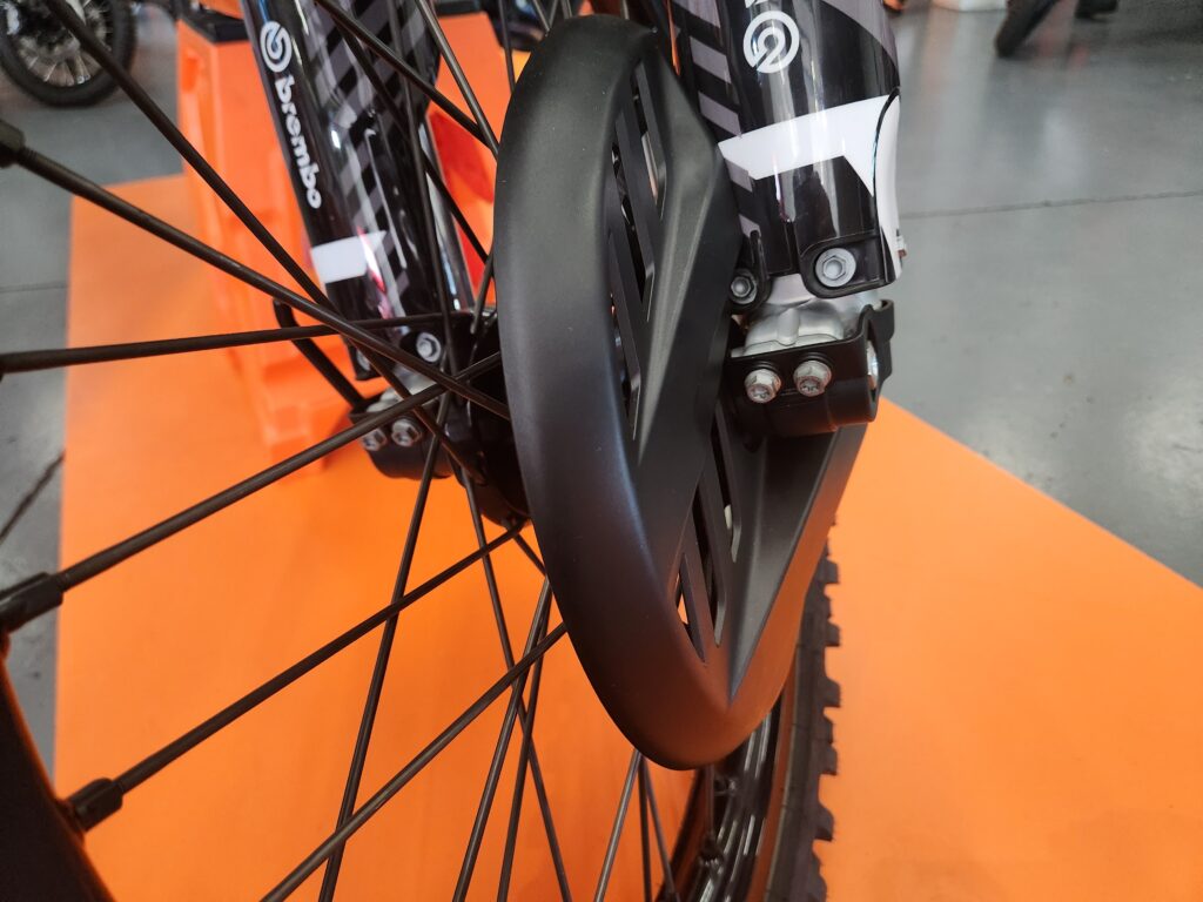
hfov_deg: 73.9
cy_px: 451
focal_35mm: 23
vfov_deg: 58.9
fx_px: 799
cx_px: 602
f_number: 1.8
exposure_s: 1/100
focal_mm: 5.4
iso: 800
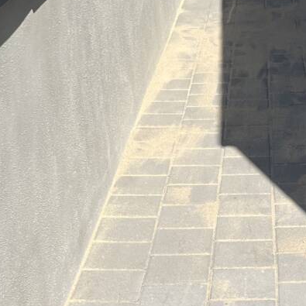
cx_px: 260
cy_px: 211
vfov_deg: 18.6
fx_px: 930
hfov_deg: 18.5
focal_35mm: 93
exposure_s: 1/5848
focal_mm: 5.1
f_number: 1.6
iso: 50
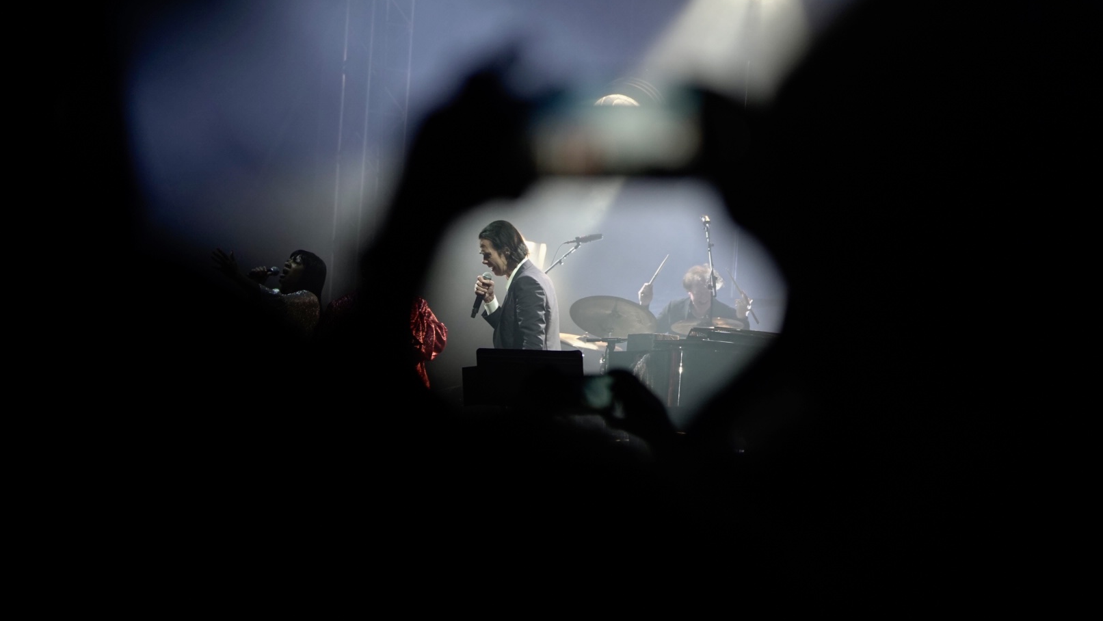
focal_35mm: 189
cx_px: 552
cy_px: 274
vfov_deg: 6.4
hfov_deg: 11.4
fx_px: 5529
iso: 1600
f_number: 5
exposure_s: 1/500
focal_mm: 180
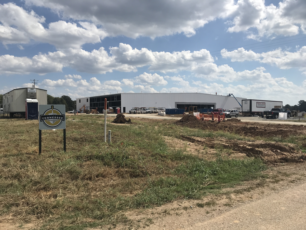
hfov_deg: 63.4
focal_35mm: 28
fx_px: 248
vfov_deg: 49.7
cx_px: 153
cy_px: 115
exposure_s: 1/4566
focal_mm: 3.99
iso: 20
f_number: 1.8
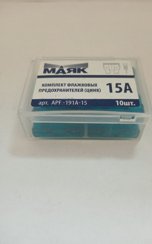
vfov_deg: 66.5
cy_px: 123
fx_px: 186
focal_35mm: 28
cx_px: 87
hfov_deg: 44.4
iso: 447
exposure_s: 1/33.3
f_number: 1.8
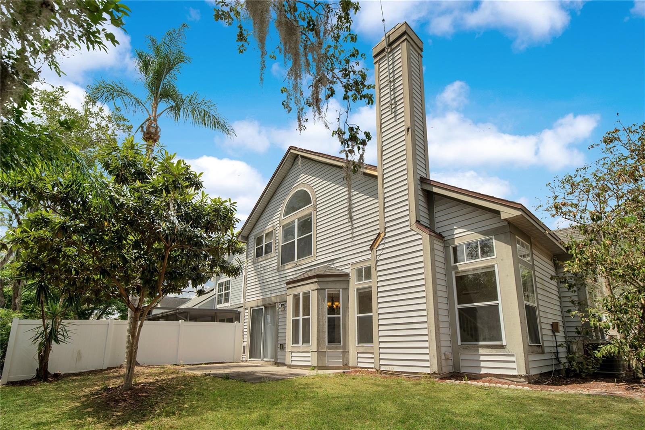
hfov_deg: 96.7
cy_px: 215
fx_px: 287
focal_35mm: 16
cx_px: 322
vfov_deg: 73.7
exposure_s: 1/250
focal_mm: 16
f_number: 4.5
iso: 100
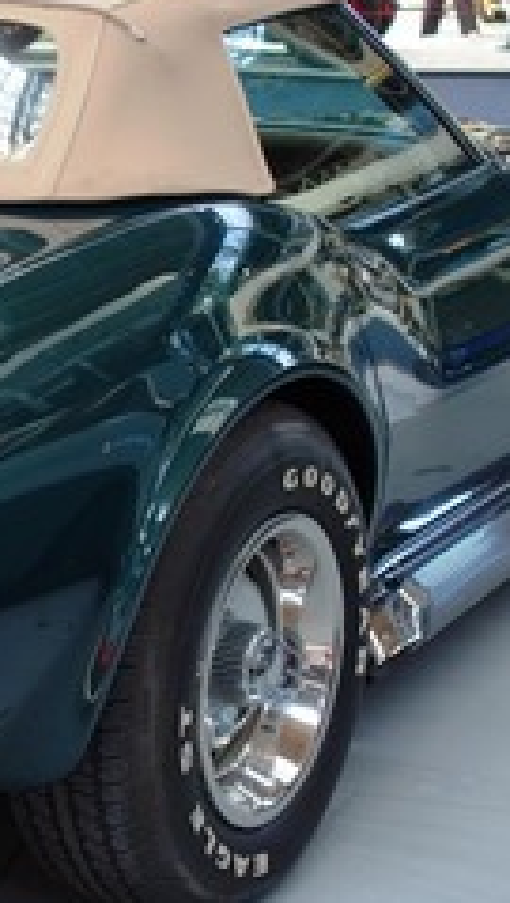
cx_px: -98
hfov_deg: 14.0
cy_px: 465
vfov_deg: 25.3
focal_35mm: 84
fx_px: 2013
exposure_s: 1/100
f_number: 2.5
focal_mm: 11.75
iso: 125
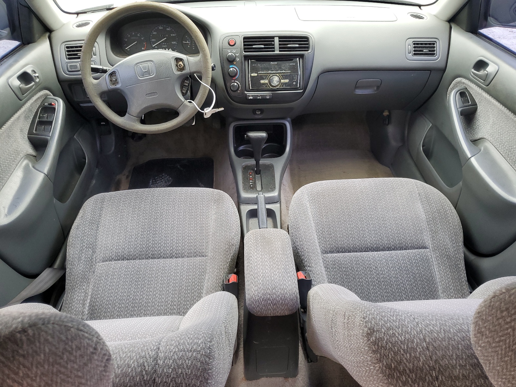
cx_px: 258
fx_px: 388
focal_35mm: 26
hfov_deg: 67.3
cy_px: 194
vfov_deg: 53.1
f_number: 1.5
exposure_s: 1/120
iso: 70
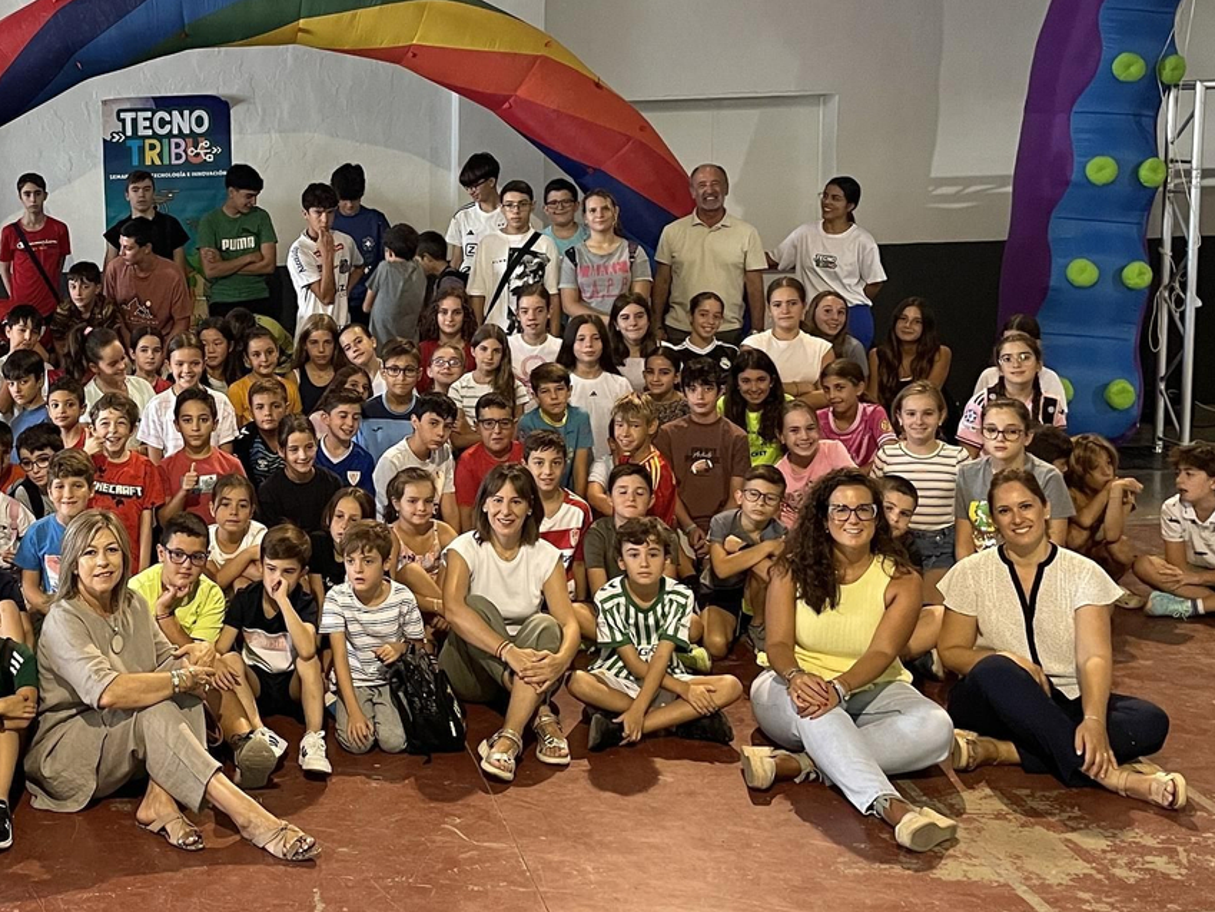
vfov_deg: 29.6
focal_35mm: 49
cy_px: 375
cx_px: 155
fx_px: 1720
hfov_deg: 36.8
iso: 250
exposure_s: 1/50
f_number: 1.6
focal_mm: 4.2
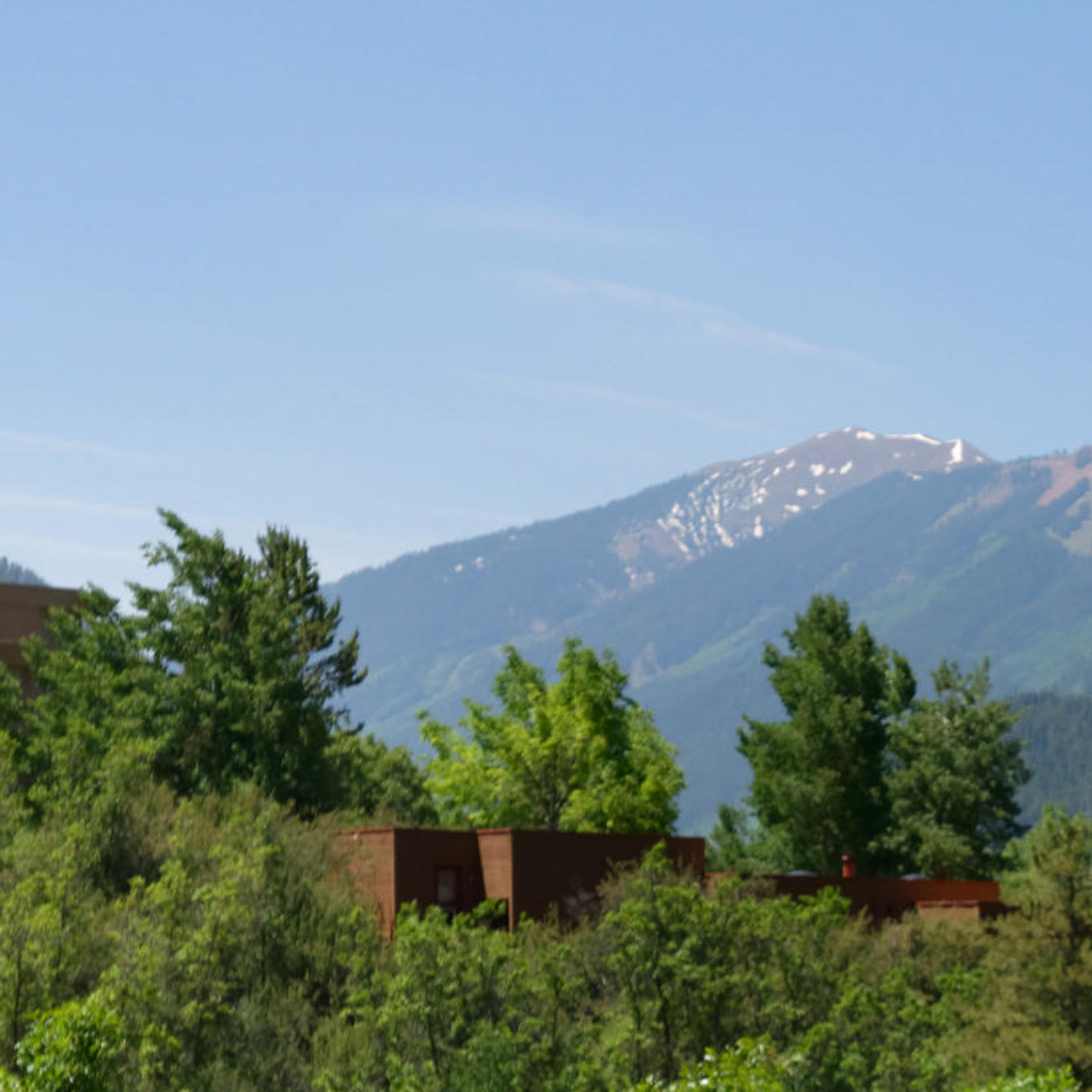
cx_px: 1145
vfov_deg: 15.6
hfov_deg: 15.6
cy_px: 1152
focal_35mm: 109
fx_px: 3890
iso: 400
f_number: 7.1
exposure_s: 1/640
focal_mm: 35
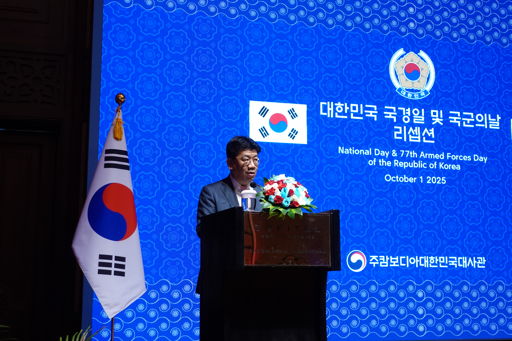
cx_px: 253
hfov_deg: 39.6
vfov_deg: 27.0
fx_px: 711
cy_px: 170
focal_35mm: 50
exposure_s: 1/50
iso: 500
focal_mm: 18.4
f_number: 2.8
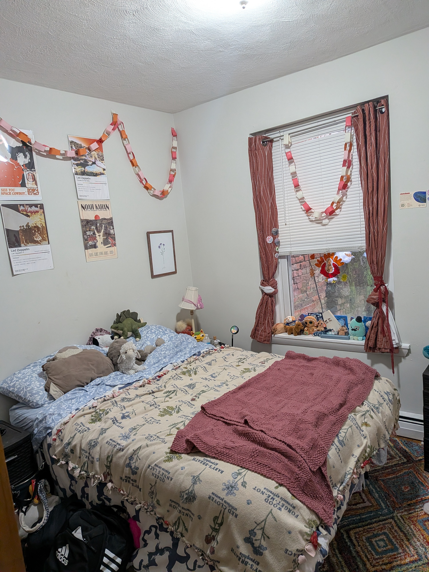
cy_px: 286
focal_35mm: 24
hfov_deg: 56.8
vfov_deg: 71.6
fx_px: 397
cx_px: 214
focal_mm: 4.53
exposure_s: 1/100
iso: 530
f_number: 1.7
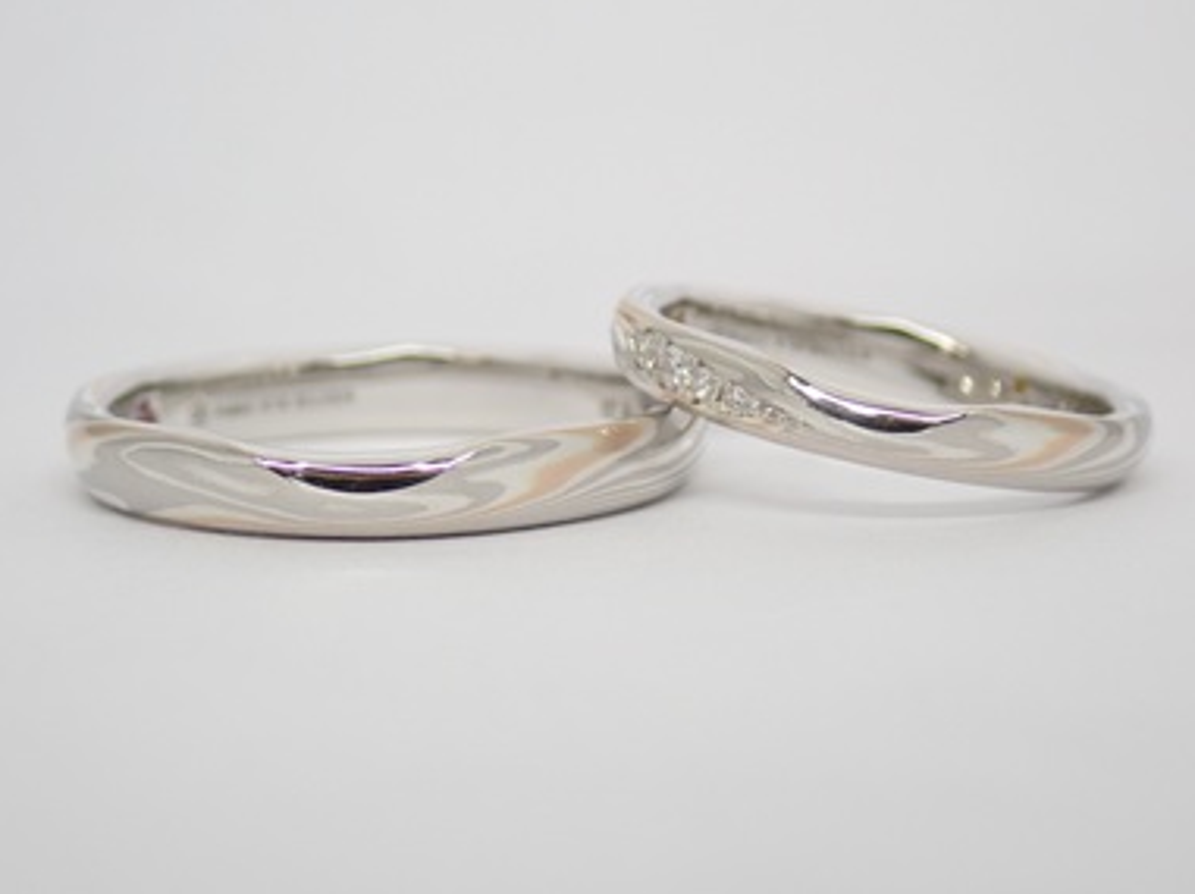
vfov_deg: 16.2
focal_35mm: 91
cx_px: 596
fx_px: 3139
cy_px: 419
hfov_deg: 21.6
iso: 200
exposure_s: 1/160
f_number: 4.1
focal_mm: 13.65
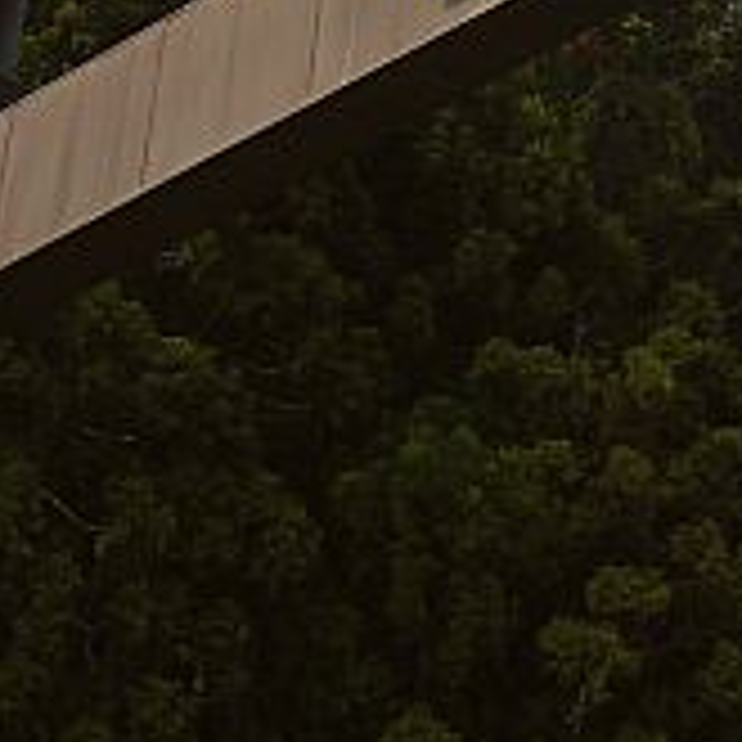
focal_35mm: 175
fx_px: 4244
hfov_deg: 9.9
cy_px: -130
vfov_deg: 9.9
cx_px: 809
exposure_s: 1/200
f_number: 5
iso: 50
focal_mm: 13.3
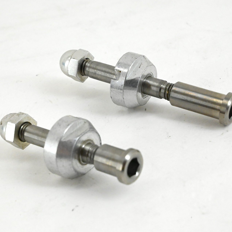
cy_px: 117
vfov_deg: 19.3
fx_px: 682
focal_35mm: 90
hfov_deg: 19.3
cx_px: 99
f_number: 18
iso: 10000
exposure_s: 1/400
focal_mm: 70
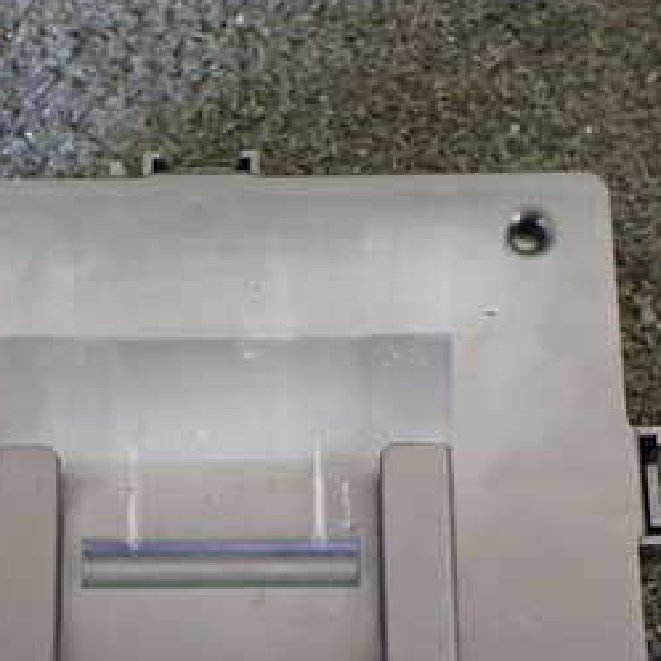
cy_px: 560
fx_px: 1383
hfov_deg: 26.7
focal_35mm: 64
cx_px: 212
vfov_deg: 26.2
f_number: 2.3
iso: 800
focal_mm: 5.4
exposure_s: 1/30
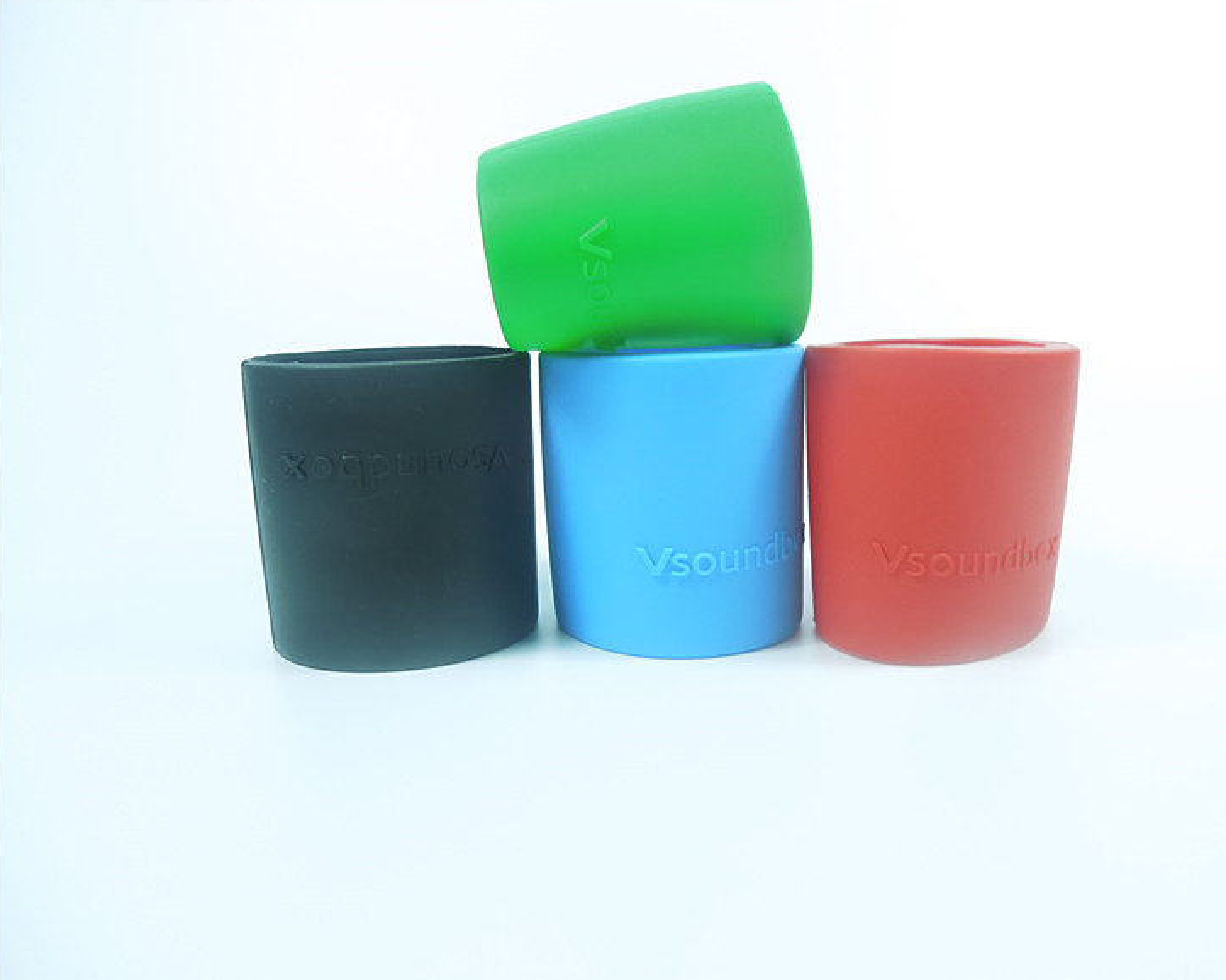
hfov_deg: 64.0
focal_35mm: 27
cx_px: 672
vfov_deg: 53.2
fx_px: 979
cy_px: 497
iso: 100
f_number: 3.3
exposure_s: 1/50
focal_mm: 4.5
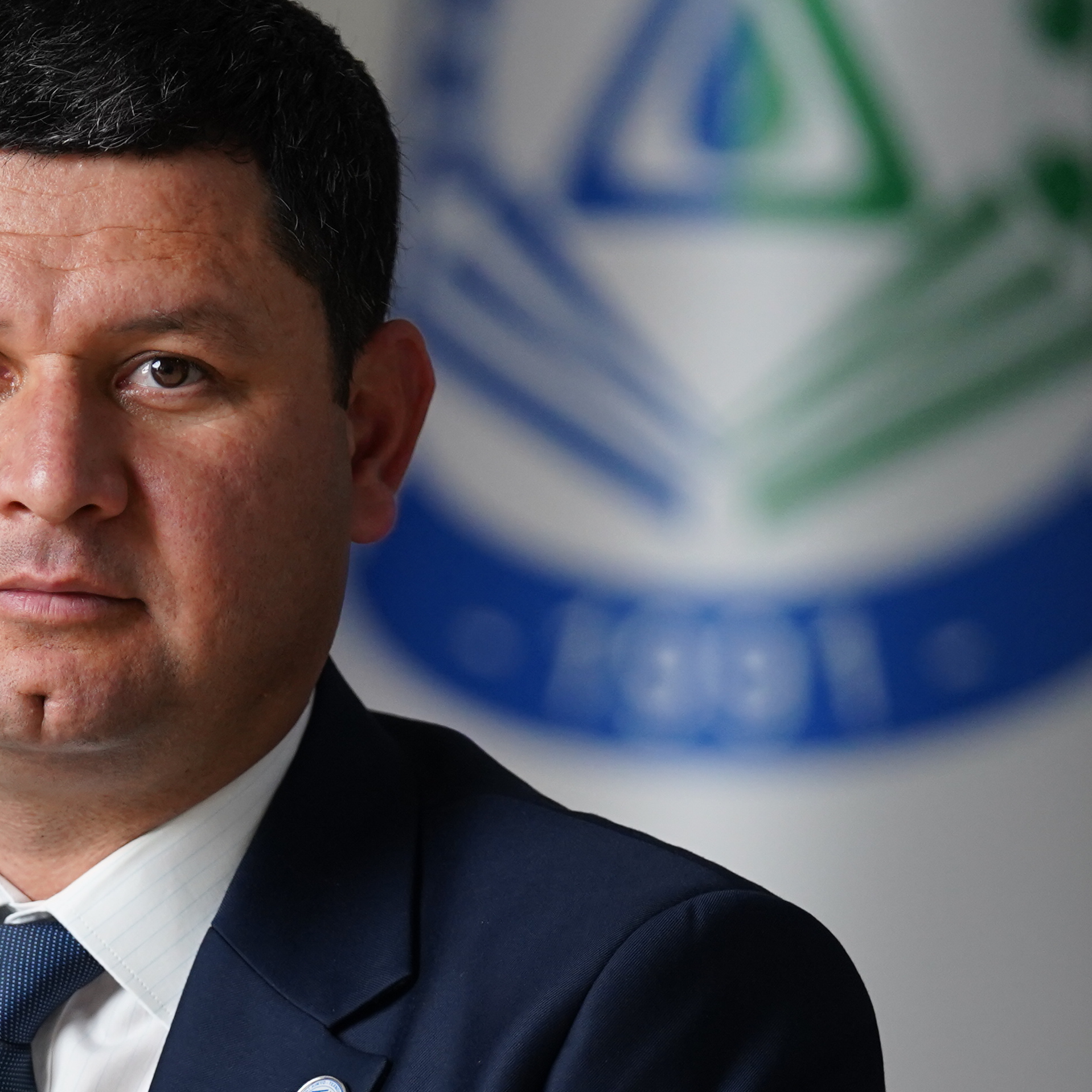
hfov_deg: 3.9
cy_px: 885
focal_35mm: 444
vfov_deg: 3.9
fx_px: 15847
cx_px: 126
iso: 1600
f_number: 2.8
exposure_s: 1/400
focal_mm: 167
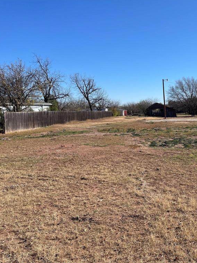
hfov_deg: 38.7
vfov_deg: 52.6
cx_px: 166
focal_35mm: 35
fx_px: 266
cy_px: 131
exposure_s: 1/5556
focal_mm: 4.2
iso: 50
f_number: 1.6
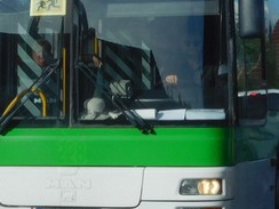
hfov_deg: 11.9
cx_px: 105
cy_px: -38
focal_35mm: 166
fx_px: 1338
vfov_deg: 8.8
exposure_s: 1/1000
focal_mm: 8
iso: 125
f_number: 4
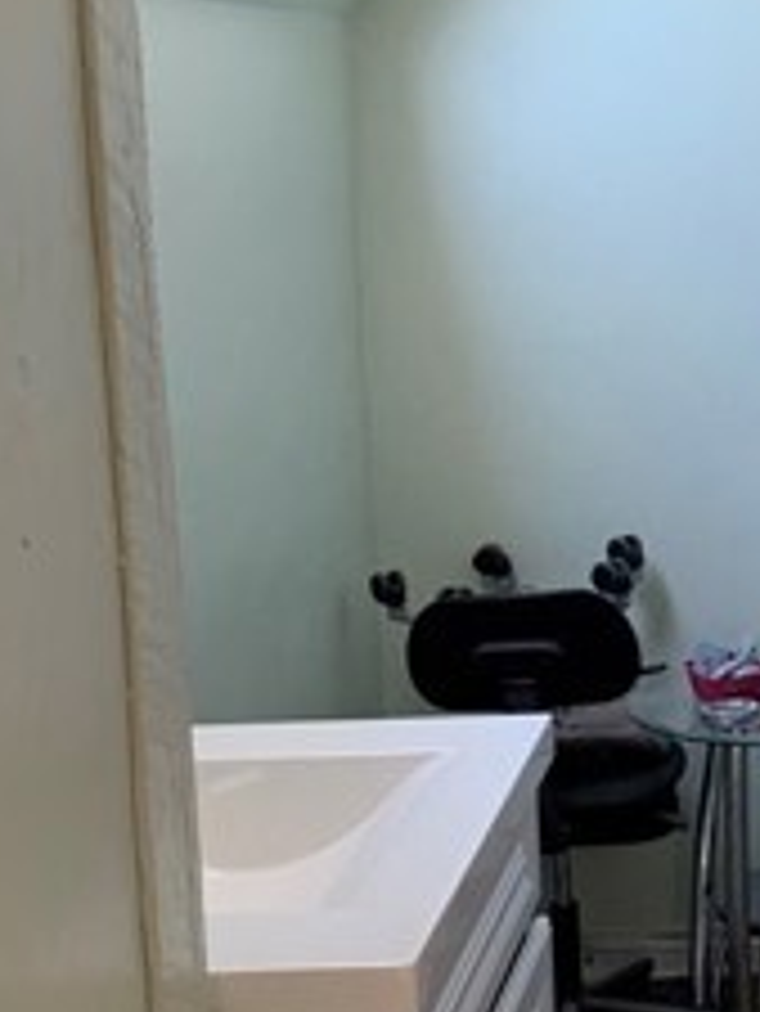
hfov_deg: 18.9
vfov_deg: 26.2
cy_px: 391
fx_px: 2164
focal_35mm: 74
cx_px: 881
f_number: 1.8
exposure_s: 1/73
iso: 100
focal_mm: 4.25
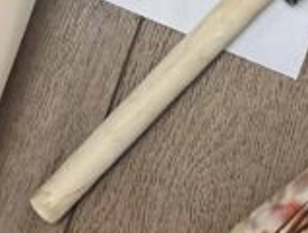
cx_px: 227
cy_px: -295
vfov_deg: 8.3
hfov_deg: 11.8
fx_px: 1489
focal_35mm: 167
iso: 40
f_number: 1.5
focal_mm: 5.7
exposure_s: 1/256
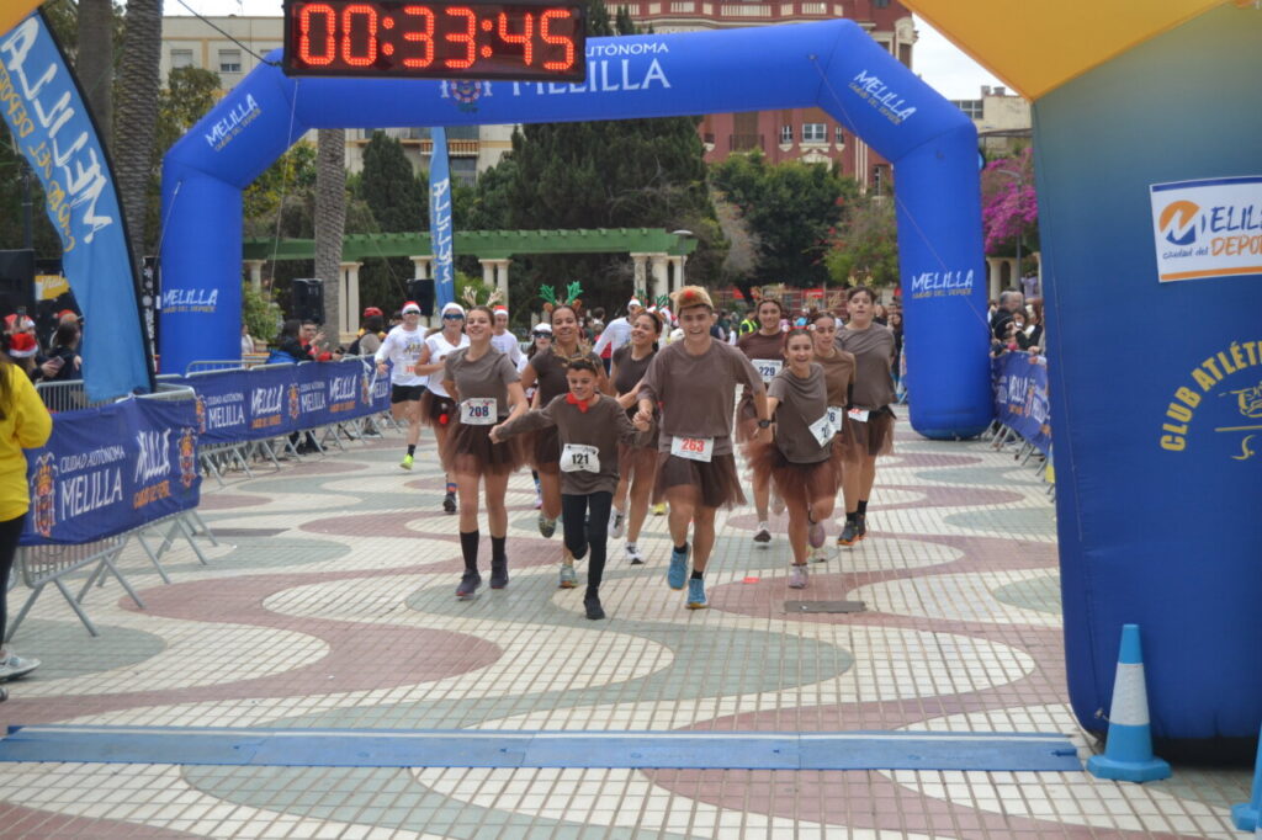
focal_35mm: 57
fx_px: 1997
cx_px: 631
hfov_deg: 35.1
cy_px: 420
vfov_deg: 23.8
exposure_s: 1/640
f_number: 4.8
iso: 400
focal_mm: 38
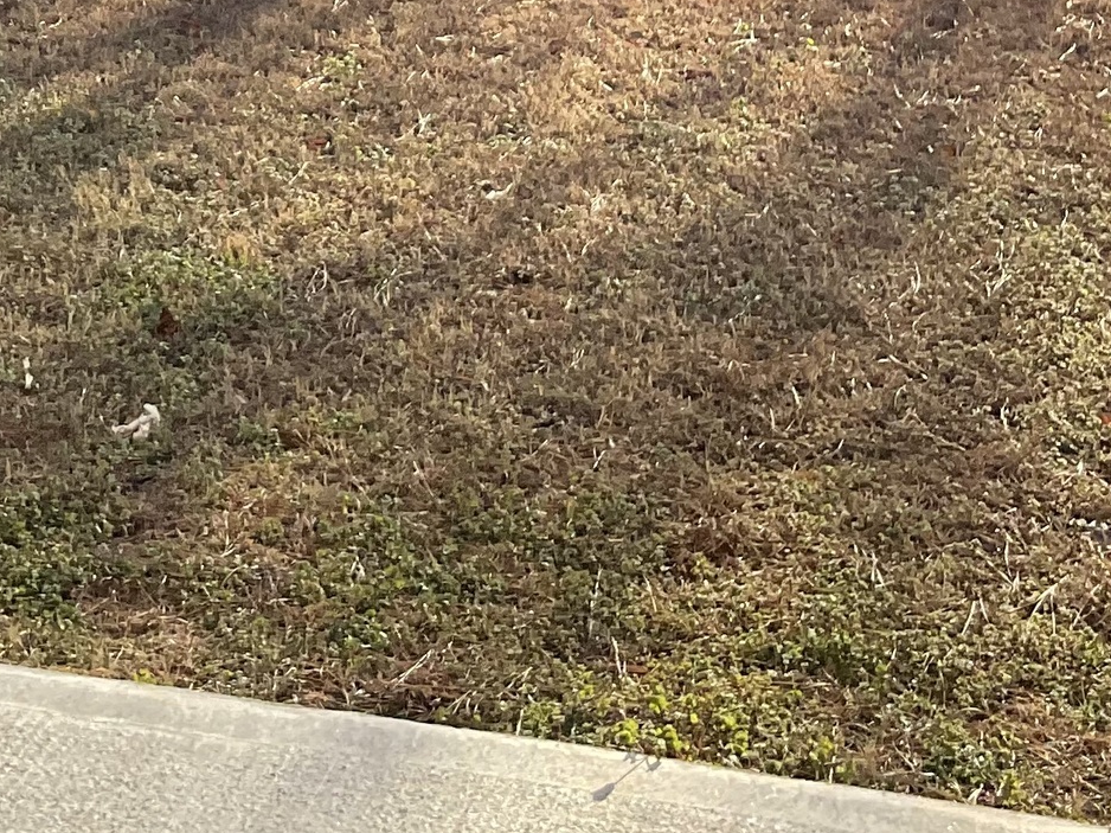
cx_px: 200
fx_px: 3048
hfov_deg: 20.4
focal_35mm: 95
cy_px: -403
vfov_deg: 14.5
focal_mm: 3
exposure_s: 1/962
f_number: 1.8
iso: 16
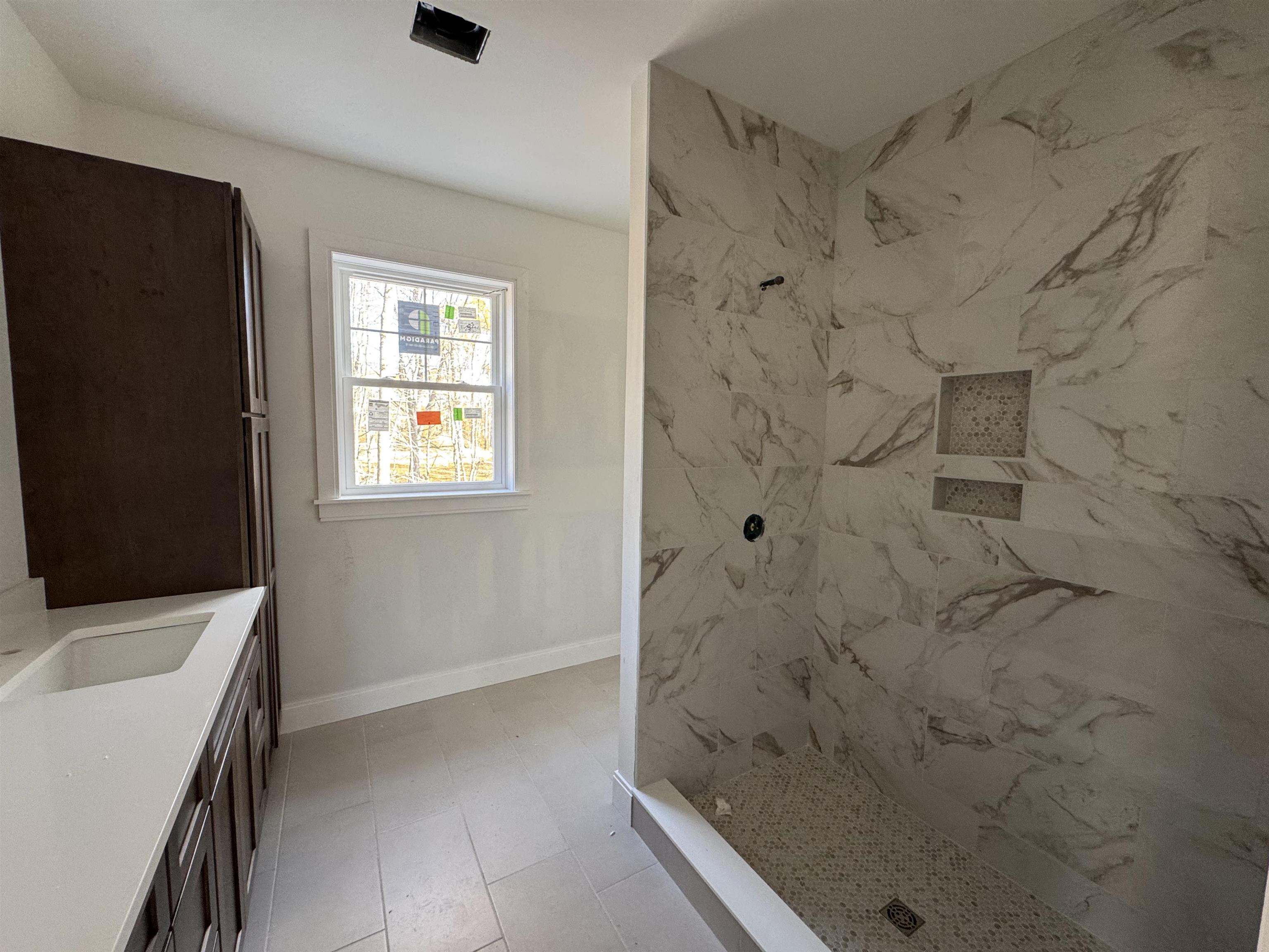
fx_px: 513
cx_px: 634
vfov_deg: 85.7
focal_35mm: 14
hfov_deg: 102.1
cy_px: 476
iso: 200
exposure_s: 1/99
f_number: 2.2
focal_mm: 2.22
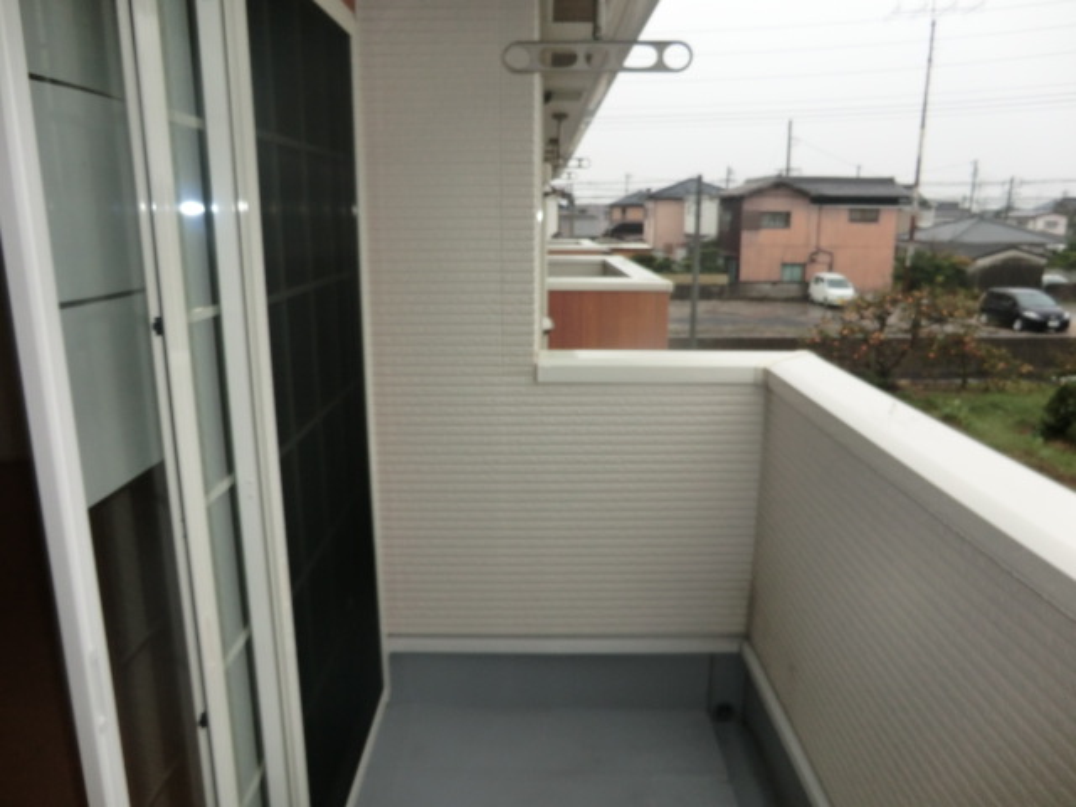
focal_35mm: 24
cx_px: 538
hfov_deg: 71.6
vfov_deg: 56.8
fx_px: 746
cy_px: 404
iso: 100
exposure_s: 1/60
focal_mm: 4.3
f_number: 3.2
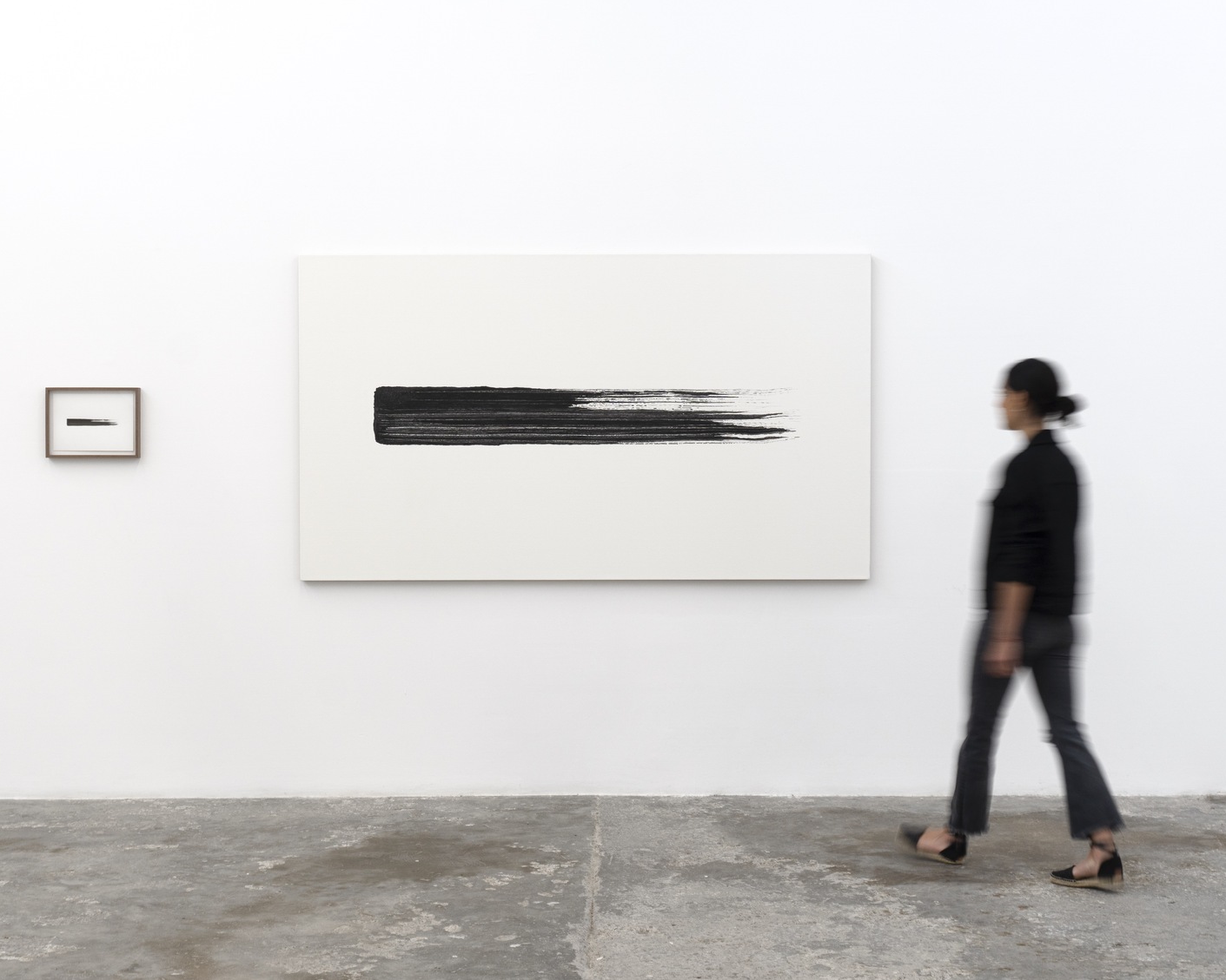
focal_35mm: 53
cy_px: 490
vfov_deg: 28.8
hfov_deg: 35.6
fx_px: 1907
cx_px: 585
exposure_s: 1/10
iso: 125
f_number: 8
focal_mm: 31
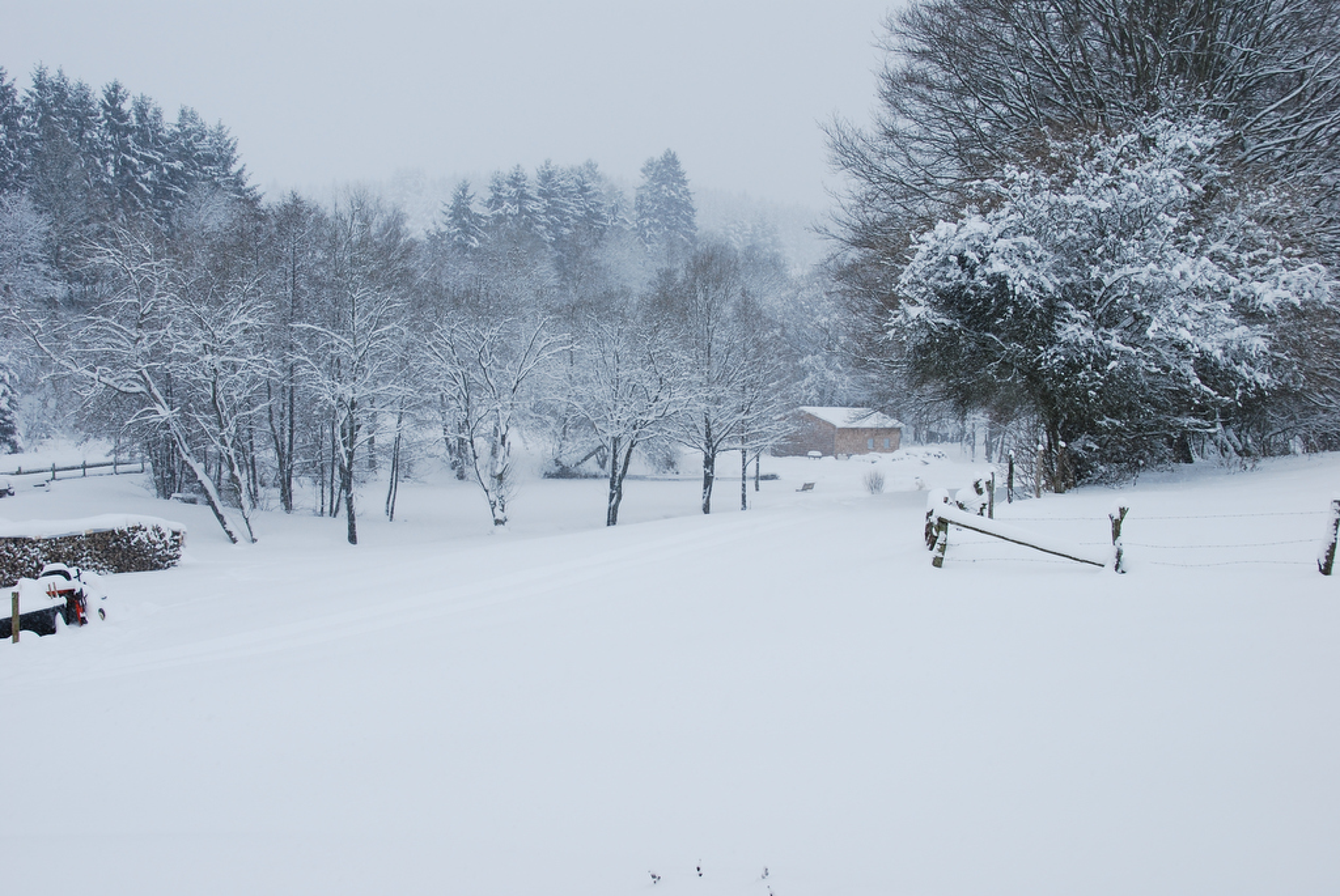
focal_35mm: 48
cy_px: 448
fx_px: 1788
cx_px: 670
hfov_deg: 41.1
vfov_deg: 28.1
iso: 200
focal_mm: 32
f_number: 9
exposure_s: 1/125
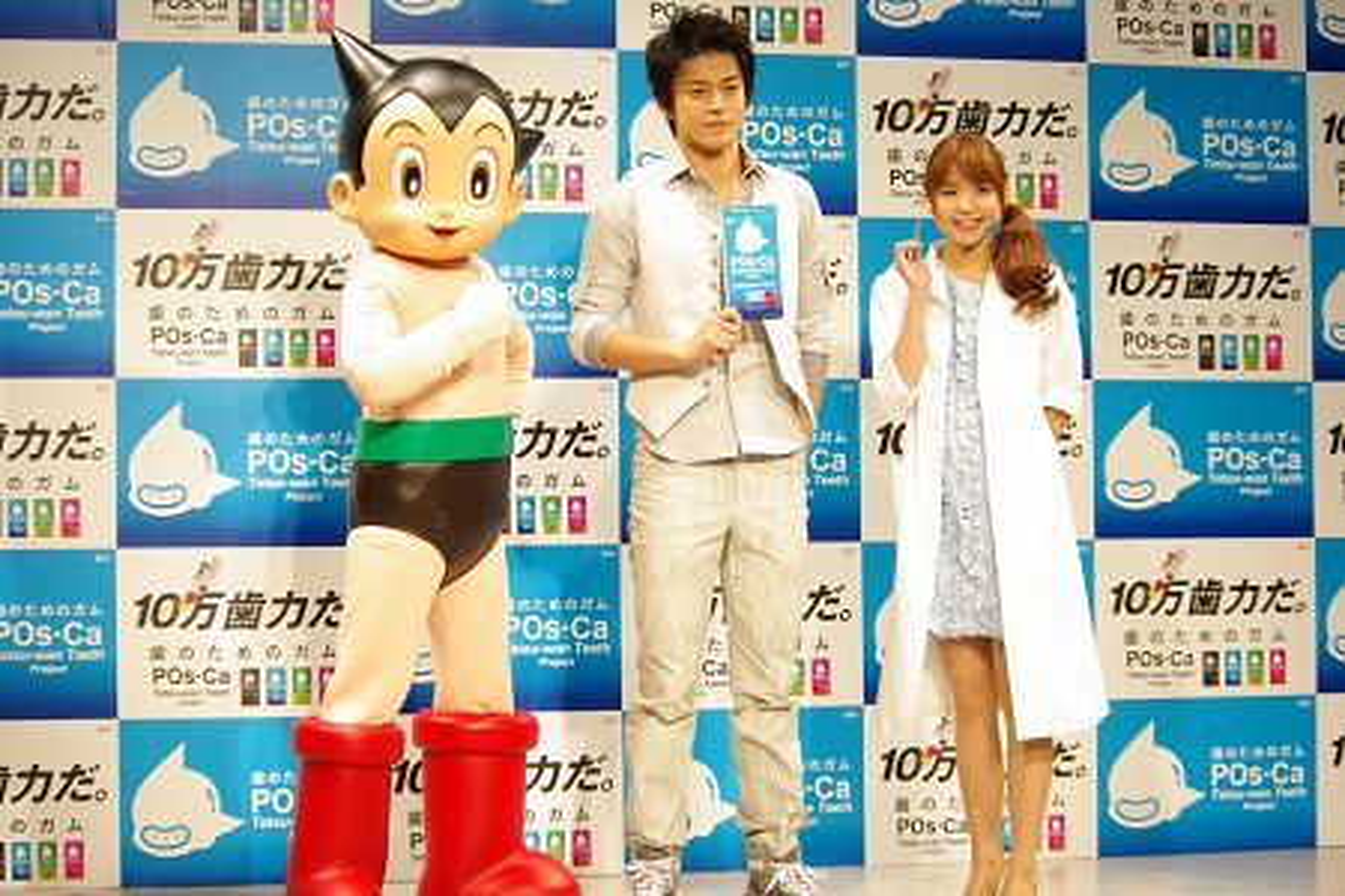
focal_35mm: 75
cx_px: 672
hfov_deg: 27.0
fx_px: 2802
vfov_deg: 18.2
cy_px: 448
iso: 800
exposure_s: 1/90
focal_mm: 50
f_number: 4.5
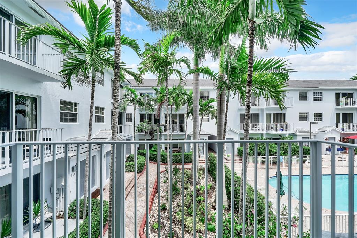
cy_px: 119
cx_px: 178
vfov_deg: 90.0
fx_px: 119
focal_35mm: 12
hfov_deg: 112.6
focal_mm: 12
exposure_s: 1/45
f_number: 16
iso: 100
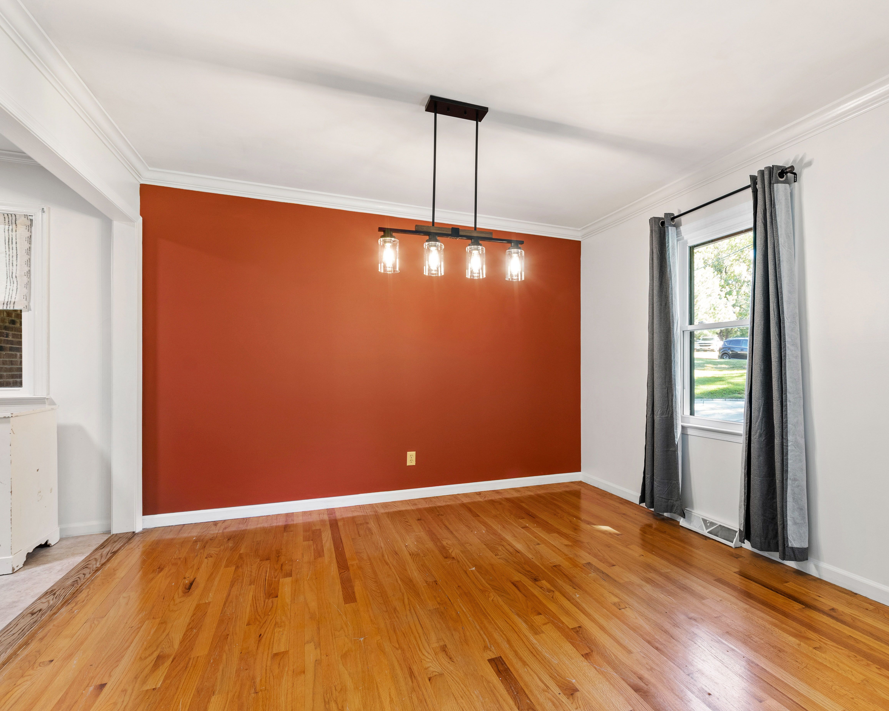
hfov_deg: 88.9
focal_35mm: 17
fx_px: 447
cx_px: 514
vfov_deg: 77.0
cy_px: 355
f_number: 8
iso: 100
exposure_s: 1/1.67
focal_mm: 10
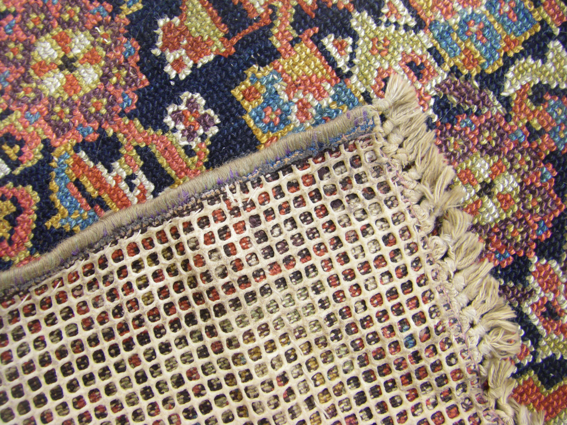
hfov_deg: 49.0
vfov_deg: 37.7
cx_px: 284
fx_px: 622
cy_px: 212
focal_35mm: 38
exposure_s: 1/100
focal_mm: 6.3
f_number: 3.5
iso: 64
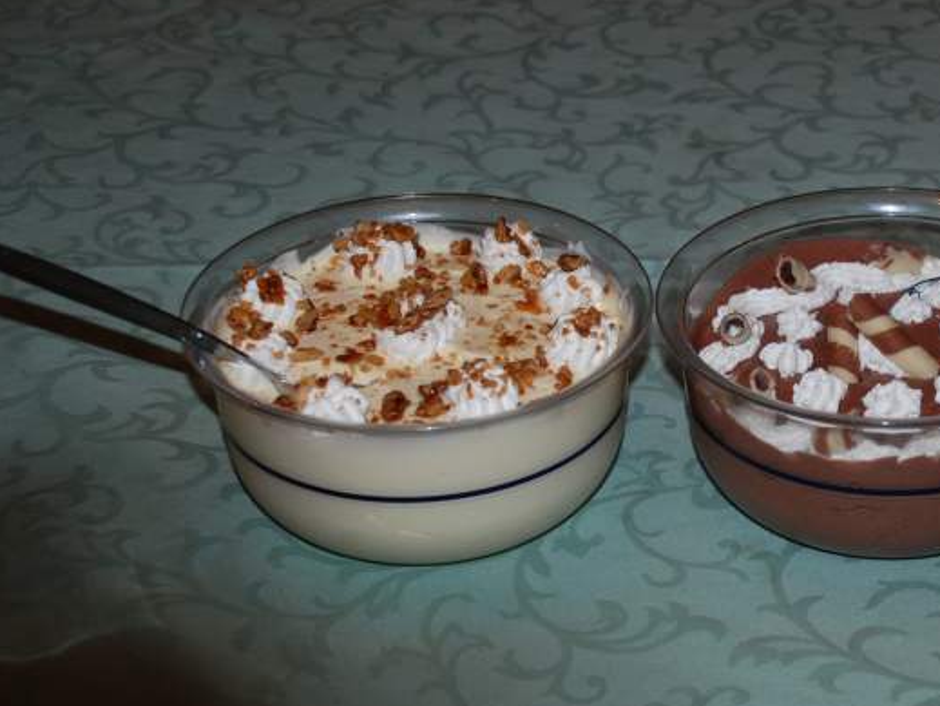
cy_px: 407
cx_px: 706
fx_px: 2418
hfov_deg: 21.8
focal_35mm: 89
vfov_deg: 16.6
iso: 400
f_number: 4.5
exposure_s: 1/60
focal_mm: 40
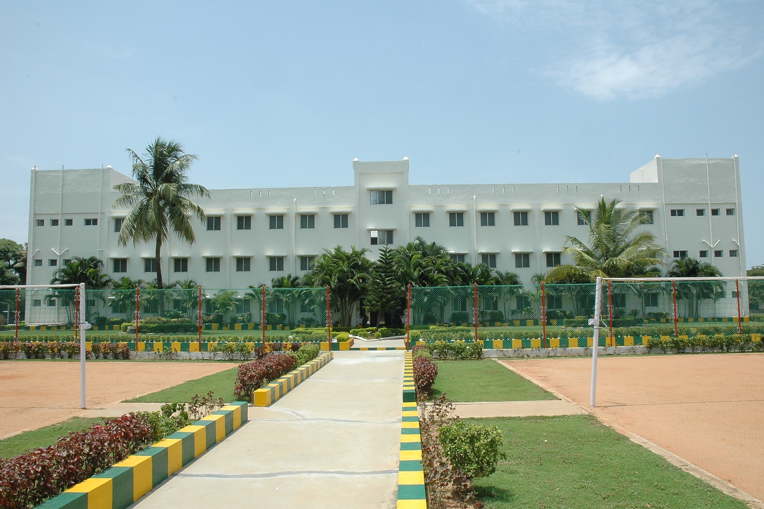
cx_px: 382
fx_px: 573
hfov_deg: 67.4
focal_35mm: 27
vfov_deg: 47.9
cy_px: 254
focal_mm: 18
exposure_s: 1/160
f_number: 14
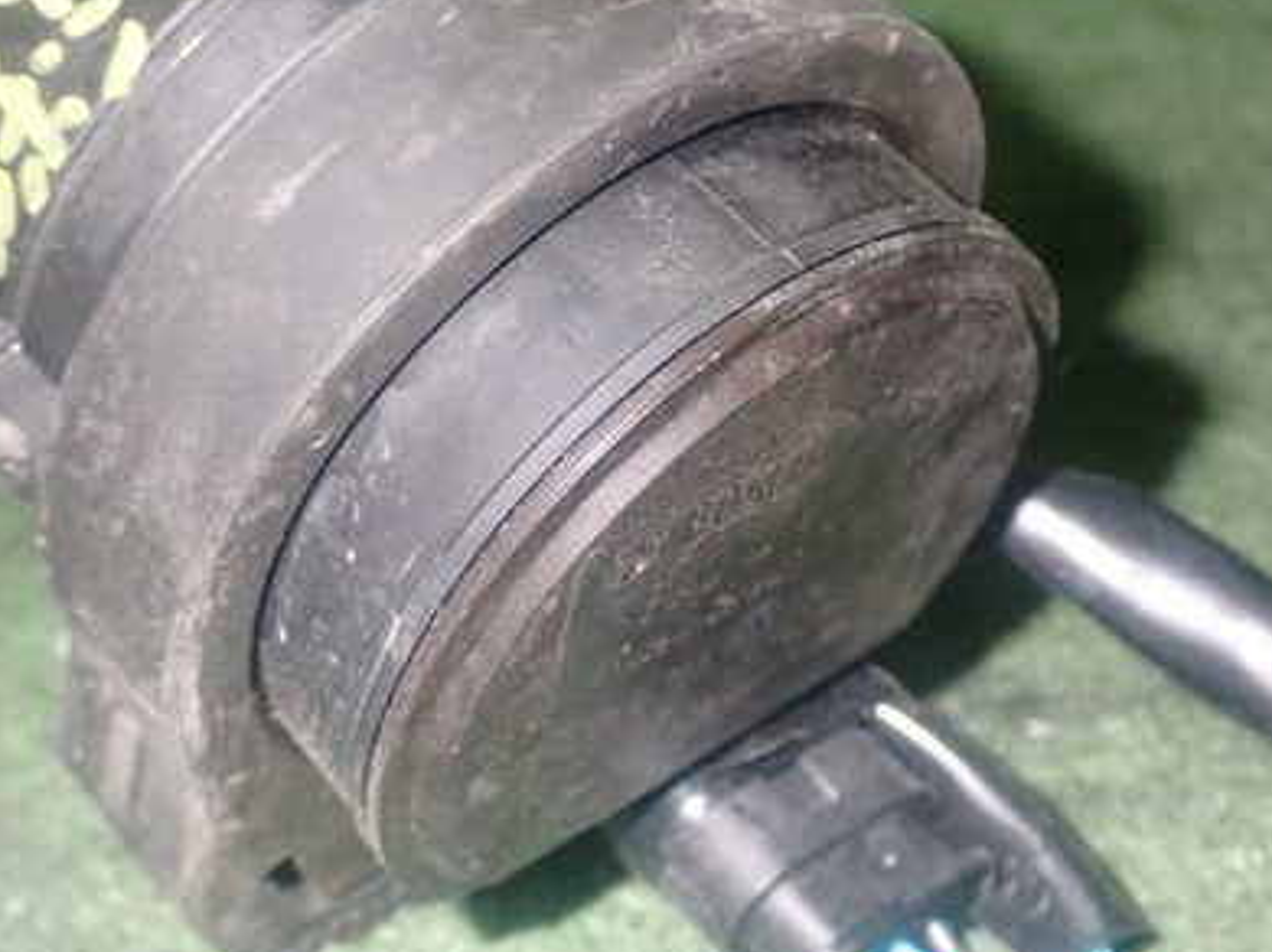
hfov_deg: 25.1
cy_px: 404
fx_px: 2828
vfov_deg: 19.1
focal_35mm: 77
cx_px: 372
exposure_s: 1/50
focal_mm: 9.01
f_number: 9
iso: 800
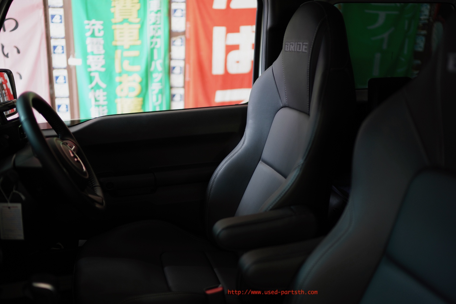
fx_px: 443
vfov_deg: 37.9
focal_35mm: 35
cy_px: 152
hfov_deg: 54.4
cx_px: 228
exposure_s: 1/40
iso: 320
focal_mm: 35
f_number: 1.4
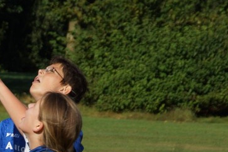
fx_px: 2945
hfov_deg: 4.4
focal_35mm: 465
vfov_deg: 3.0
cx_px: -25
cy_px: 192
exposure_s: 1/320
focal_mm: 110
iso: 100
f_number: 10
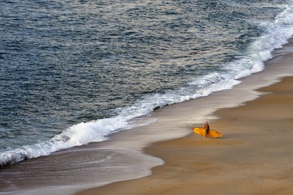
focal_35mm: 200
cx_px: 146
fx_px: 1628
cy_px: 98
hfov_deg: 10.3
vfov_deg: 6.9
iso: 200
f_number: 9
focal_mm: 200
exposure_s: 1/250
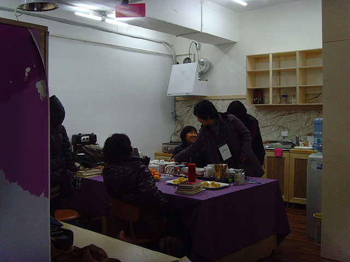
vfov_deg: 36.8
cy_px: 131
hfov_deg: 47.9
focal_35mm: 39
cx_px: 175
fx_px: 394
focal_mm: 6.6
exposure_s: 1/90
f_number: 3.5
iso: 200
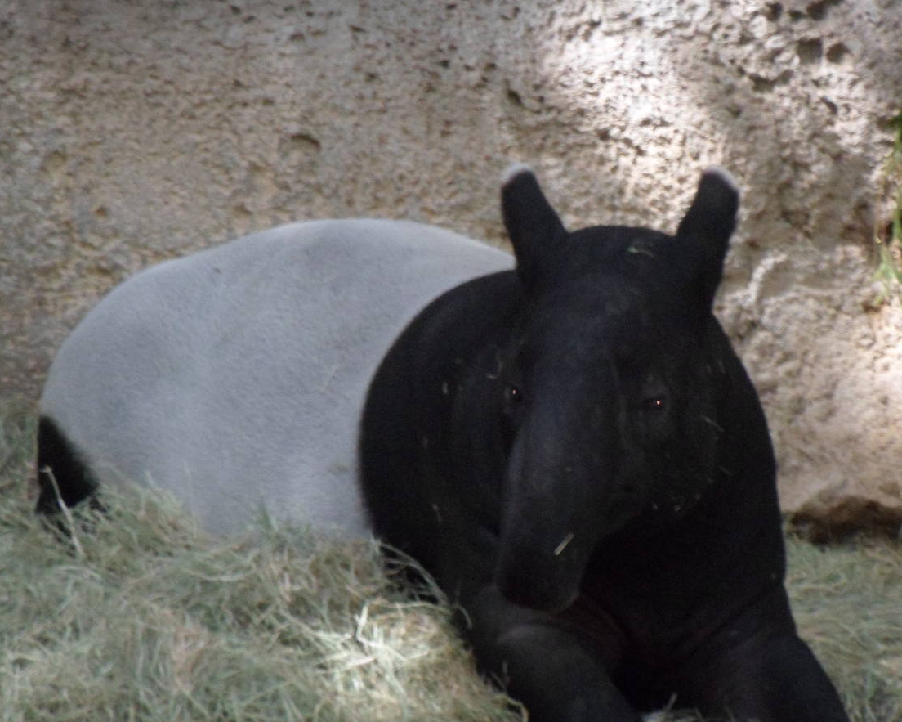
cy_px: 348
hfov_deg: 5.1
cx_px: 533
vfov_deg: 4.1
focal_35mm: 382
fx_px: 10197
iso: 320
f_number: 5.9
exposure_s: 1/60
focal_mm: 46.8
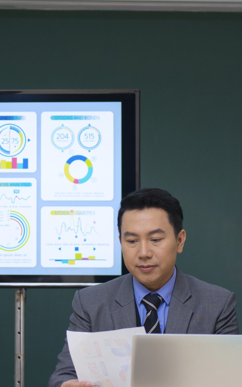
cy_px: 187
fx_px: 1435
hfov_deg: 9.6
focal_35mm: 136
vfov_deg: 15.4
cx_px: 45
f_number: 1.8
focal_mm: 45
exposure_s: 1/250
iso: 320
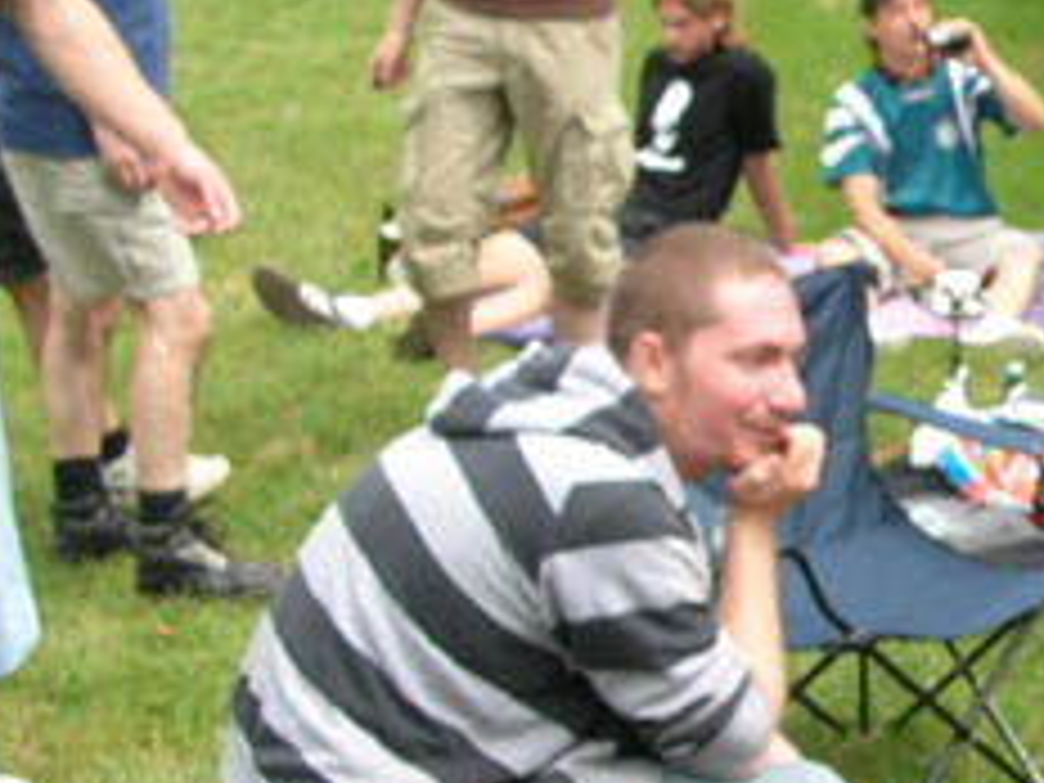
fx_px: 2805
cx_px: 1328
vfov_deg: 15.9
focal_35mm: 93
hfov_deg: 19.6
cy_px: 493
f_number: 3.7
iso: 50
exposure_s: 1/172
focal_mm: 6
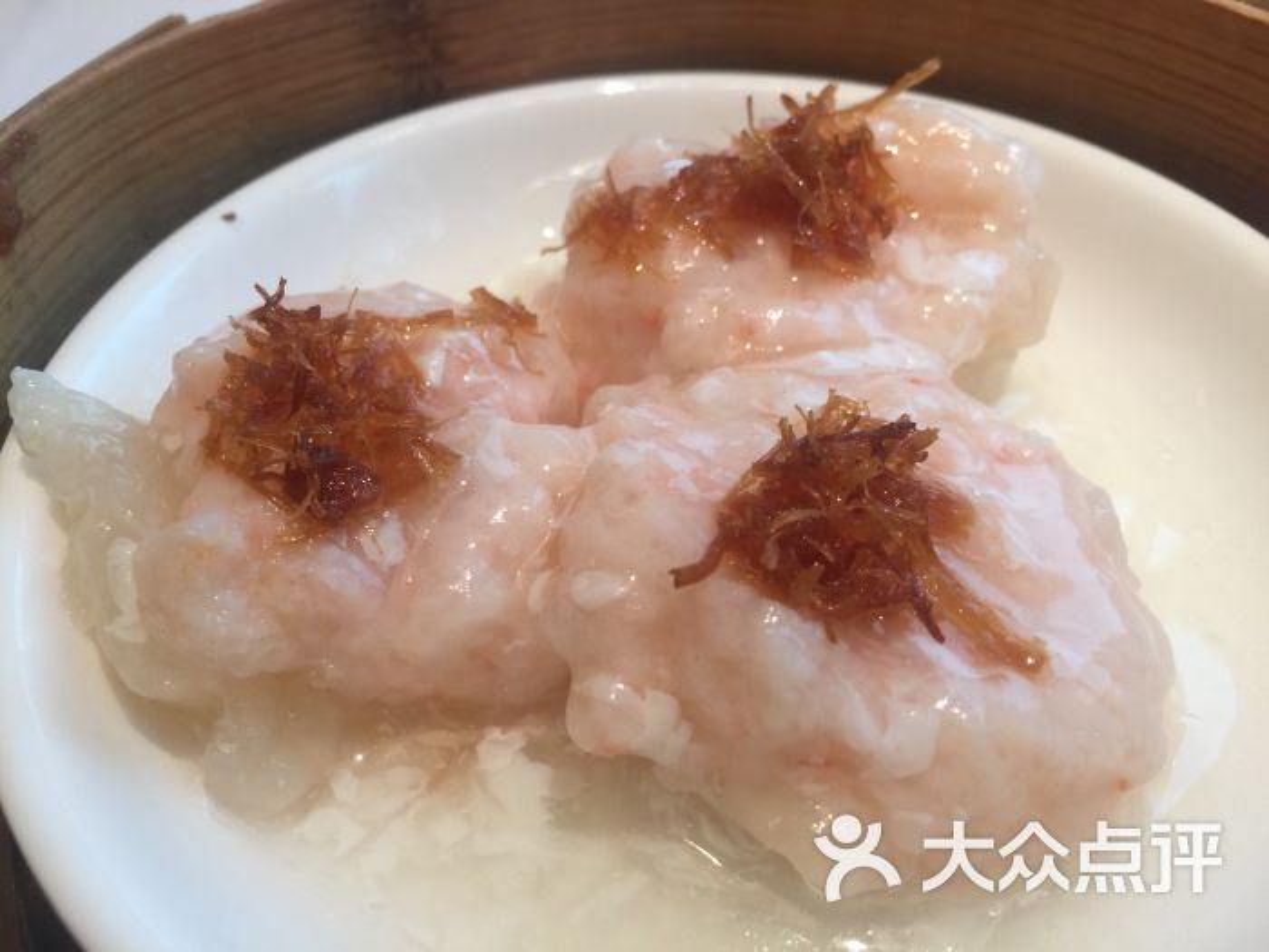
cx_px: 634
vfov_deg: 48.2
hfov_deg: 61.7
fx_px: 1063
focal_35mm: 29
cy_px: 476
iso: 64
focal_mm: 4.15
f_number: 2.2
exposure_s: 1/33
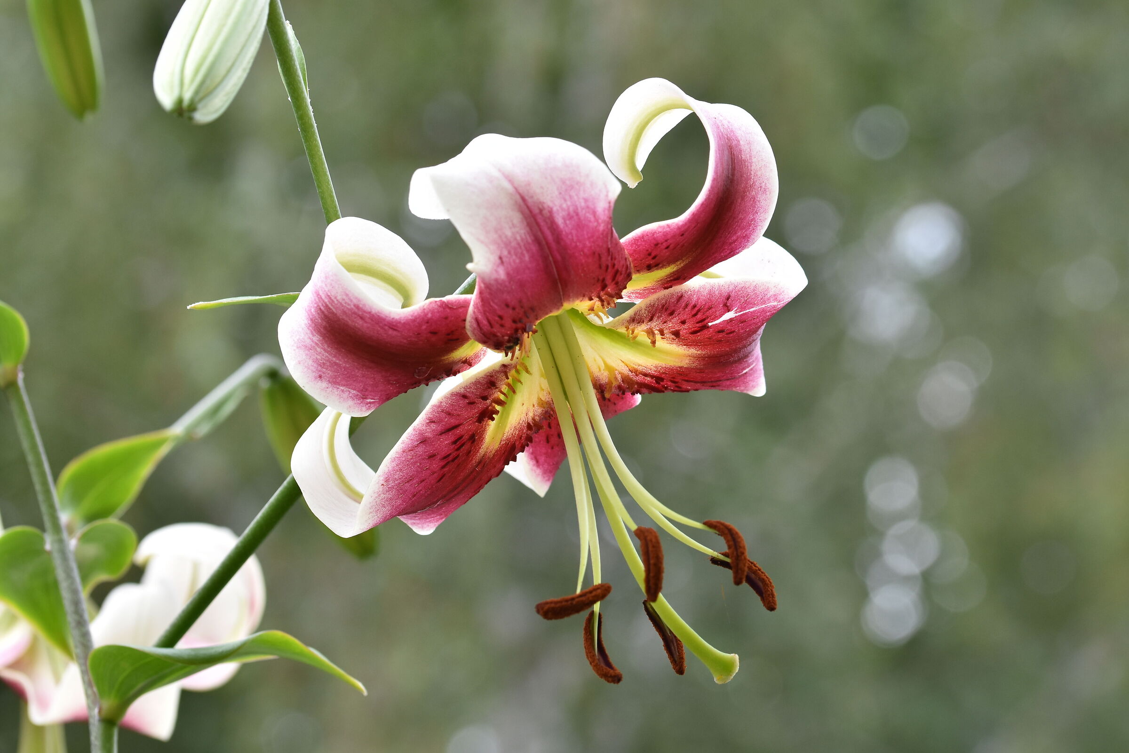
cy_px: 376
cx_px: 564
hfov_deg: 15.2
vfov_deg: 10.2
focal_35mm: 135
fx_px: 4234
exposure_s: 1/160
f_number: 7.1
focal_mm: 90
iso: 400
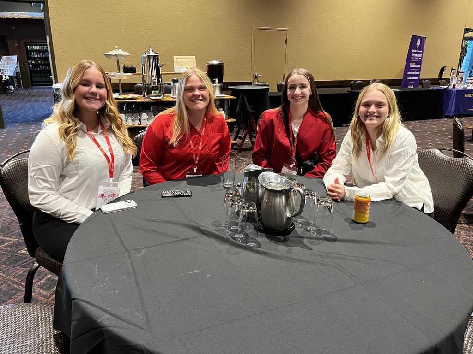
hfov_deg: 67.3
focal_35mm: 26
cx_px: 236
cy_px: 177
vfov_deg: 53.1
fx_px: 355
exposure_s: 1/60
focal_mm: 5.1
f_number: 1.6
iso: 500
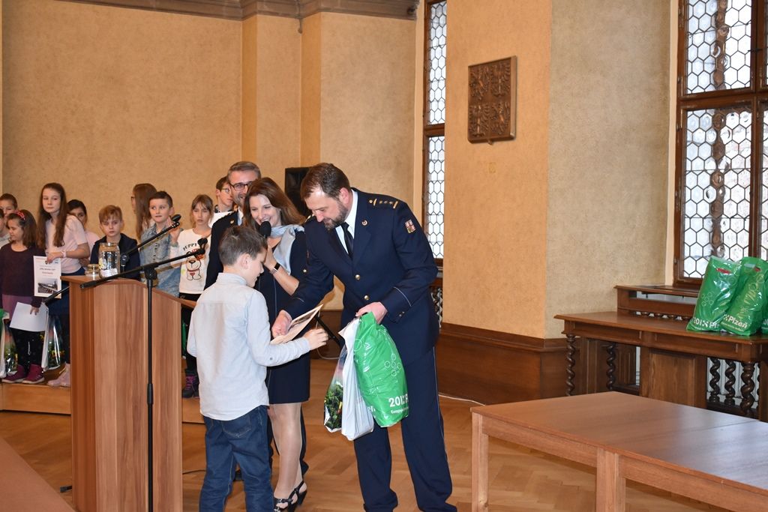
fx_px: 992
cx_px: 384
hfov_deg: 42.3
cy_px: 256
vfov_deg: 29.0
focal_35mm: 46
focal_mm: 31
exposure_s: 1/60
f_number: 4.2
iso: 1250
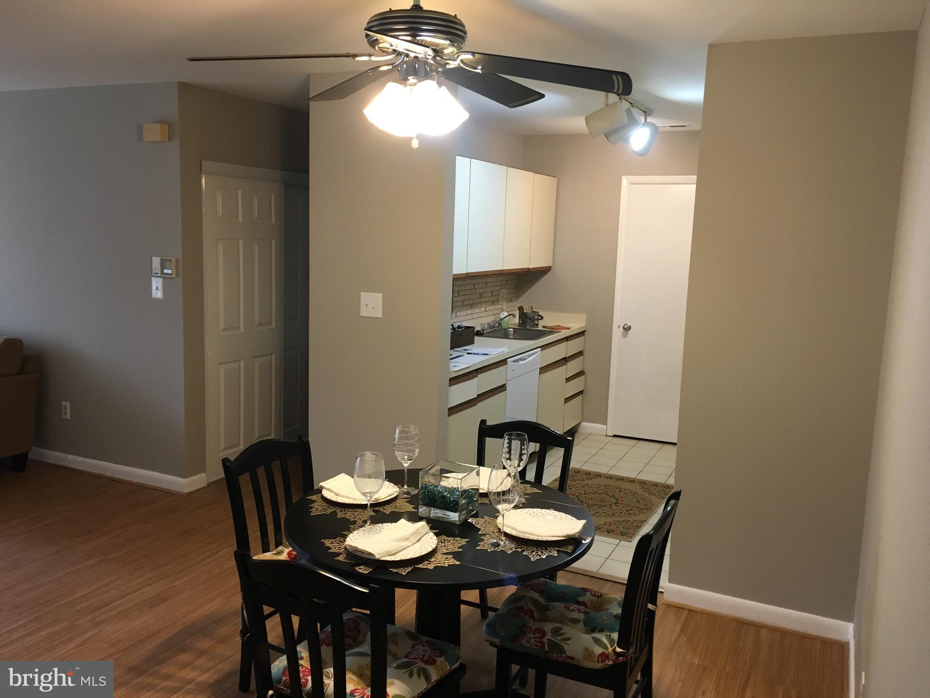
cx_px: 465
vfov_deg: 48.2
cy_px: 349
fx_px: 779
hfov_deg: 61.7
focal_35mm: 29
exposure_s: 1/30
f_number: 2.2
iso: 100
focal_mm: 4.15
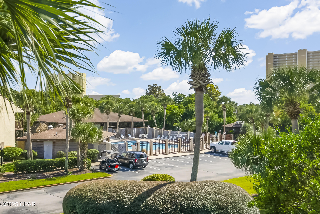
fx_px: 320
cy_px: 107
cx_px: 160
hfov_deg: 53.1
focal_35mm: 36
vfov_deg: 36.9
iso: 400
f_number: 8
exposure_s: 1/320
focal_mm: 24
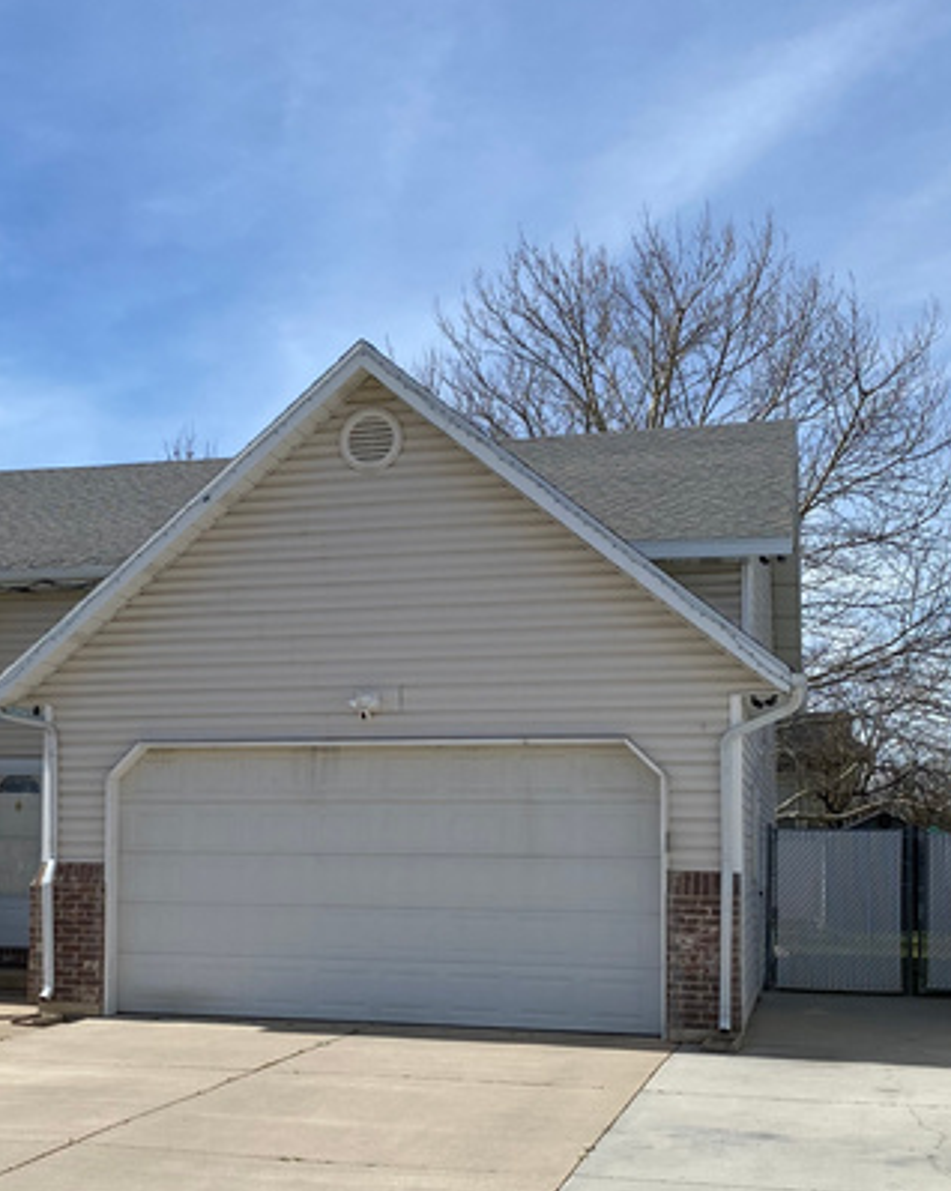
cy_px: 793
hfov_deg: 30.3
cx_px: 230
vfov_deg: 37.7
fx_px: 1725
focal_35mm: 49
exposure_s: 1/5236
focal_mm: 4.25
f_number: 1.8
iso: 32
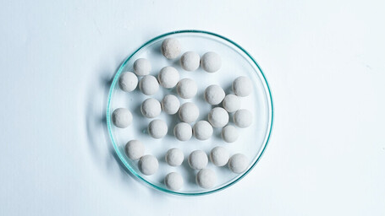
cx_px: 192
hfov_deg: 16.0
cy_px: 108
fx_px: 1368
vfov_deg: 9.1
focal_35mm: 134
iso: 250
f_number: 4
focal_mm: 85
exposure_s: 1/250
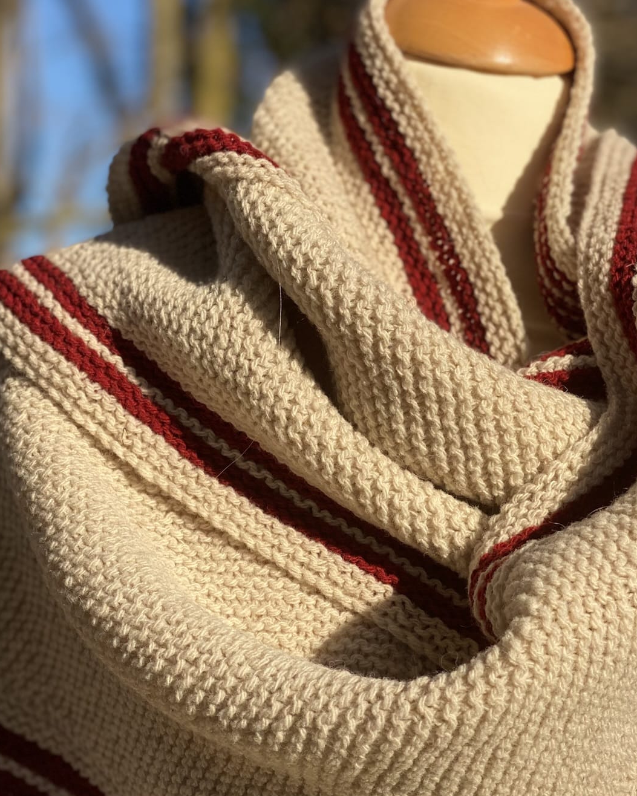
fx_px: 1861
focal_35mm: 79
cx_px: 399
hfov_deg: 19.4
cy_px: 465
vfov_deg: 24.1
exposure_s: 1/2179
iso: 20
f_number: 2
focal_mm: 6
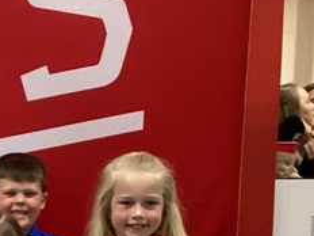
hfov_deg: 13.4
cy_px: 308
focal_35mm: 137
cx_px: -184
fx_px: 1243
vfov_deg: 10.6
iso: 250
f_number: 2.4
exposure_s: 1/50
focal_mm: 3.3
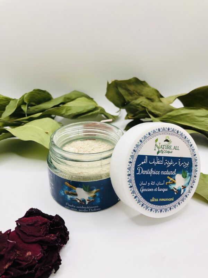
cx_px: 104
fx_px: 224
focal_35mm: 28
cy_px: 139
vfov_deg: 63.4
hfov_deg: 49.7
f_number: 1.8
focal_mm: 4
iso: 32
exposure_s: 1/219
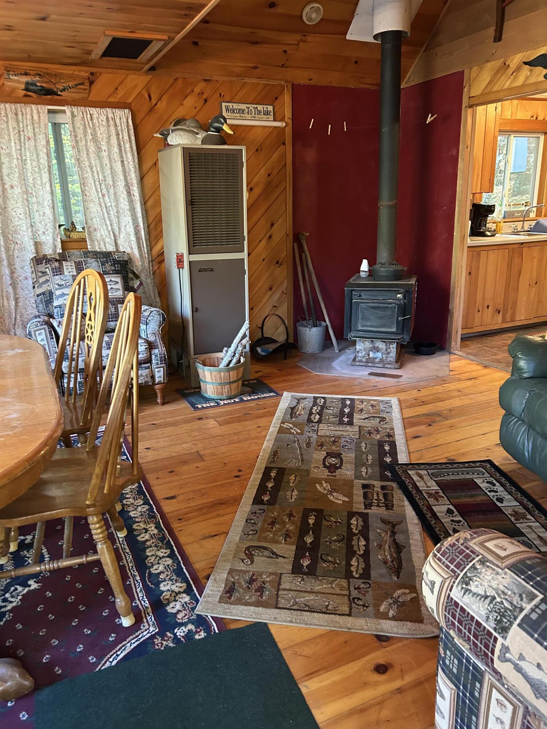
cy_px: 364
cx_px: 274
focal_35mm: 26
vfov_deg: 67.3
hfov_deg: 53.1
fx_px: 548
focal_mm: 5.7
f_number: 1.5
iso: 500
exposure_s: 1/40
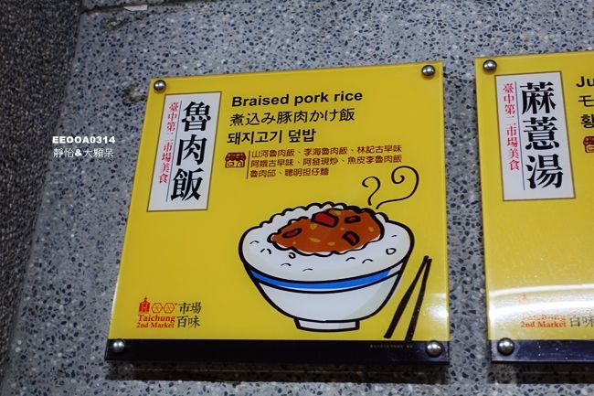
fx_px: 808
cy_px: 198
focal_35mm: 49
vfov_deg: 27.5
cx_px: 297
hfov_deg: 40.4
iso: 800
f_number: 2.8
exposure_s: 1/13
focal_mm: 17.9
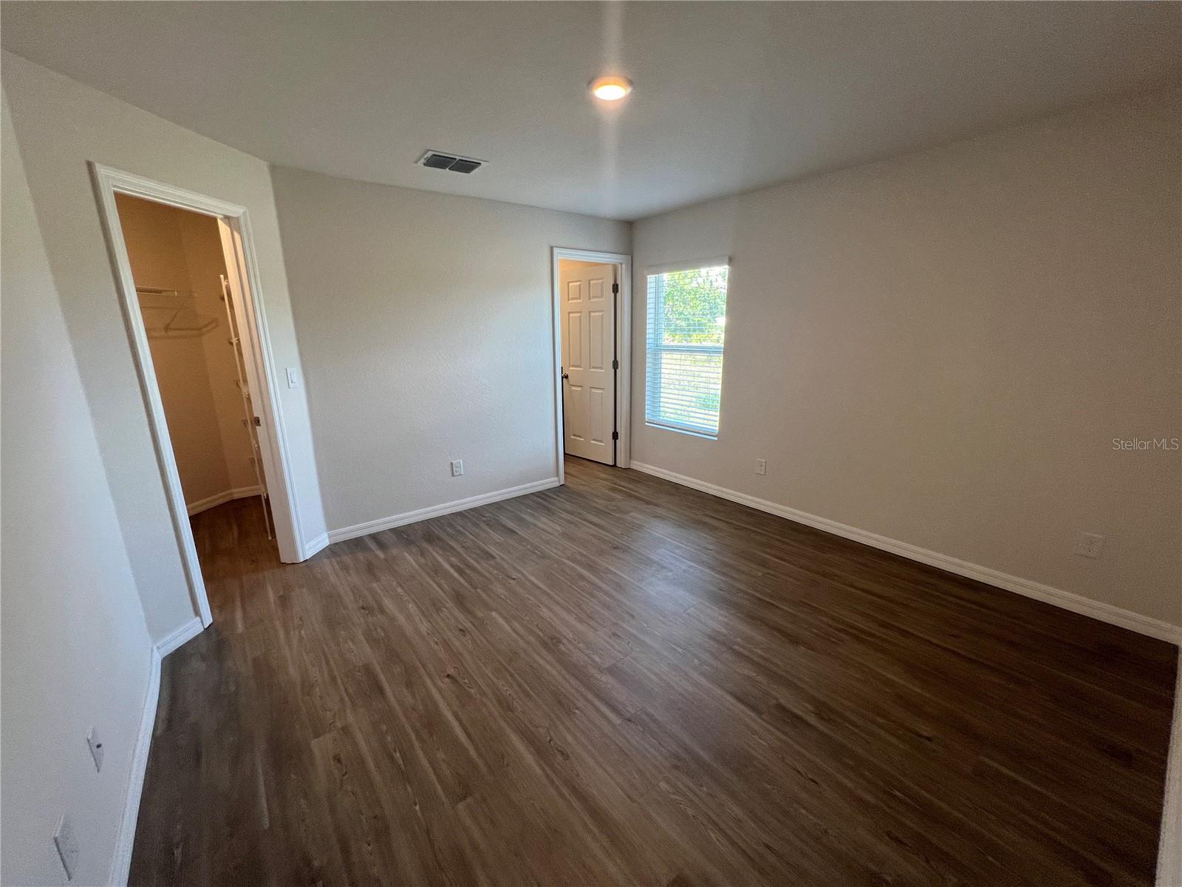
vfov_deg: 89.9
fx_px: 444
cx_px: 591
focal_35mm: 13
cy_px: 444
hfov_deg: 106.2
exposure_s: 1/120
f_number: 1.8
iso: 160
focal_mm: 1.57
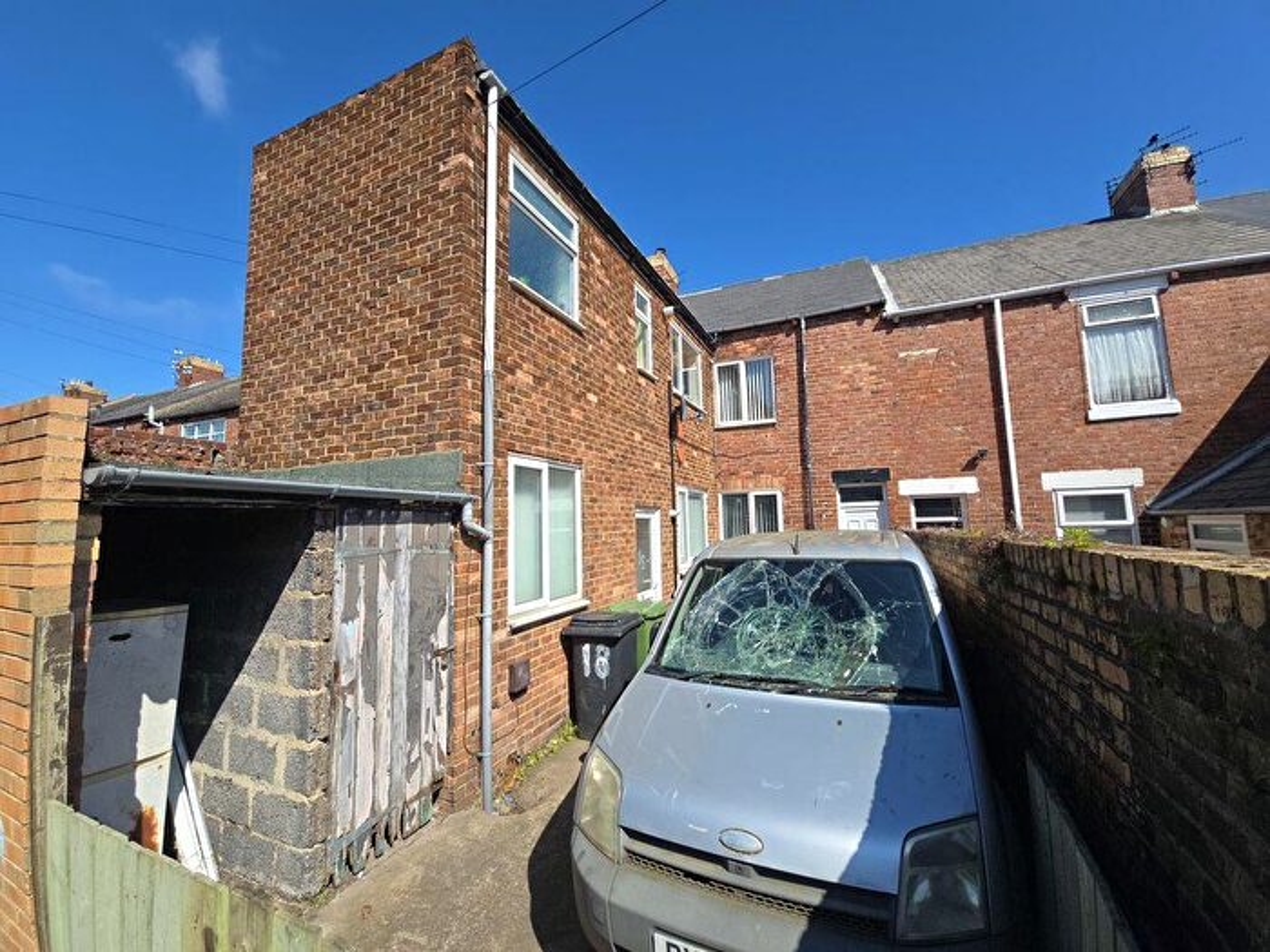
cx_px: 635
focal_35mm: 13
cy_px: 476
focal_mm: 2.2
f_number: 2.2
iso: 50
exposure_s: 1/1930
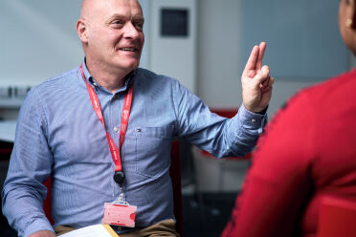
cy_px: 107
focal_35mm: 71
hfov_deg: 28.3
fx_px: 702
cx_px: 223
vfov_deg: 19.2
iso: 100
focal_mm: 55
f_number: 1.8
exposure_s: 1/160
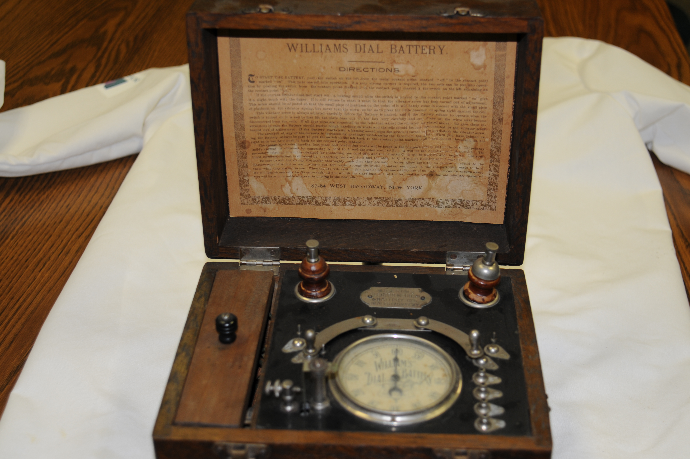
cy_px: 230
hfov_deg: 37.9
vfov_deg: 25.7
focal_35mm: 52
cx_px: 345
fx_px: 1005
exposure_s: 1/60
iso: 200
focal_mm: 35
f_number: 3.3
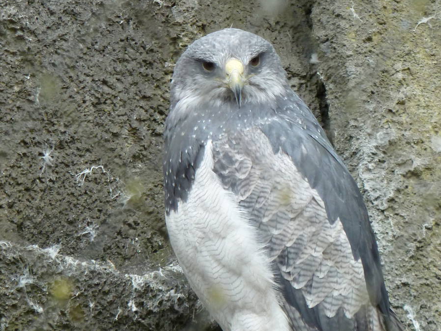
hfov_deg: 4.9
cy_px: 160
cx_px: 252
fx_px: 5121
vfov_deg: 3.7
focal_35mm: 402
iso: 160
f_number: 4.6
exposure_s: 1/80
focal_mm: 37
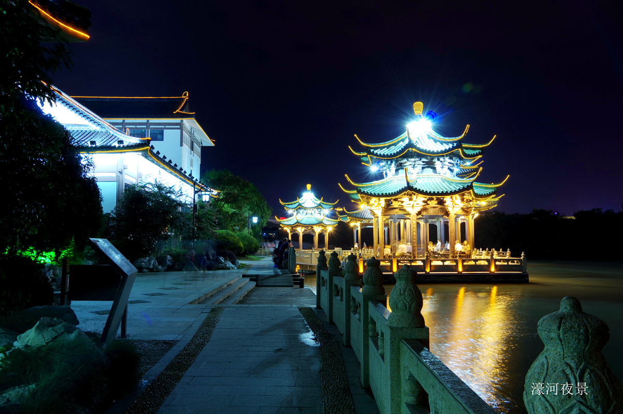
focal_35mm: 27
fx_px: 467
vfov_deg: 47.9
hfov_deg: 67.4
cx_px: 312
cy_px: 207
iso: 100
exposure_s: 6
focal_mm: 18
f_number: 11
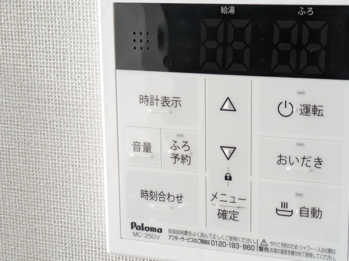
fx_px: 807
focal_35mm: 80
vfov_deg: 18.4
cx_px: 244
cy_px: 157
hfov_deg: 24.2
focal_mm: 5.43
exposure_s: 1/60
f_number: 1.89
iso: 353
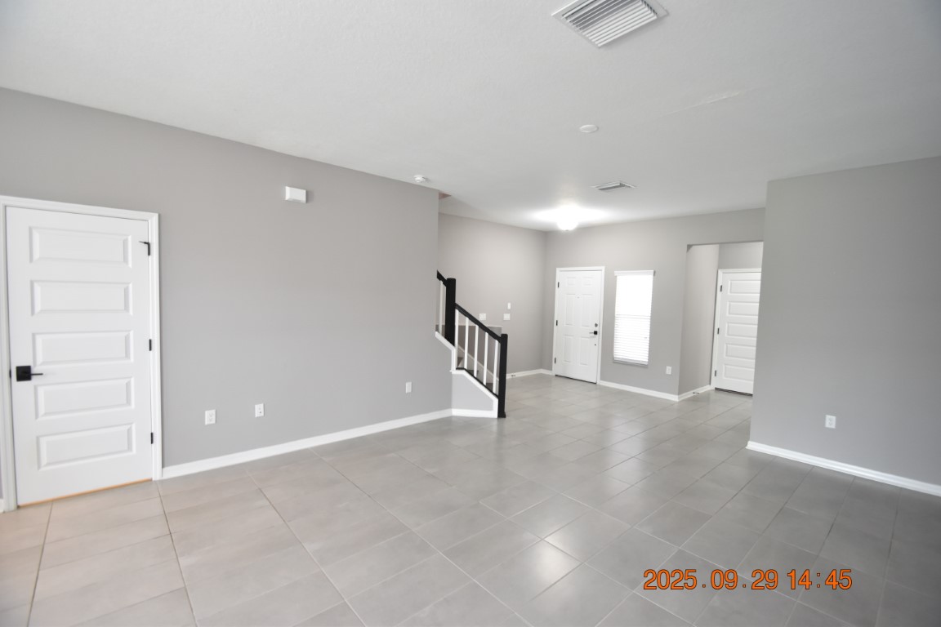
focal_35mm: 15
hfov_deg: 100.4
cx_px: 470
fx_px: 392
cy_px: 314
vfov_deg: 77.3
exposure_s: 1/20
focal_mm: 10
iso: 800
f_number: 3.5
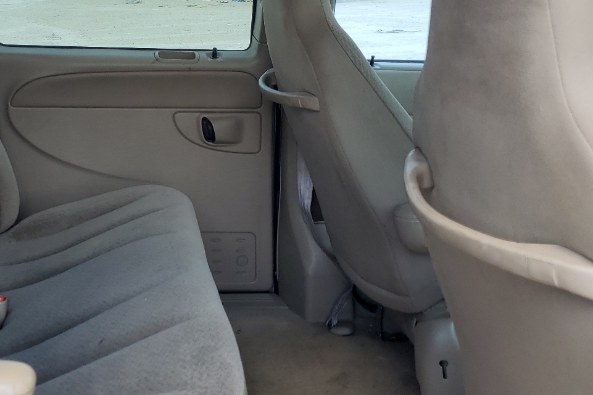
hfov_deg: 42.1
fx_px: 741
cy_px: 140
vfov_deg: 29.7
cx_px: 138
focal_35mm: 45
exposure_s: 1/385
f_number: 1.5
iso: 50
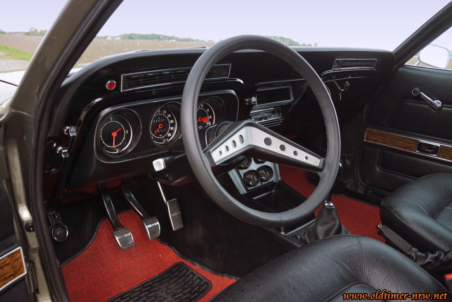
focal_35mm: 30
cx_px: 226
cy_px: 151
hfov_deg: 61.9
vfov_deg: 43.6
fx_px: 377
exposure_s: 1/60
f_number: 4
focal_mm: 20
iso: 320
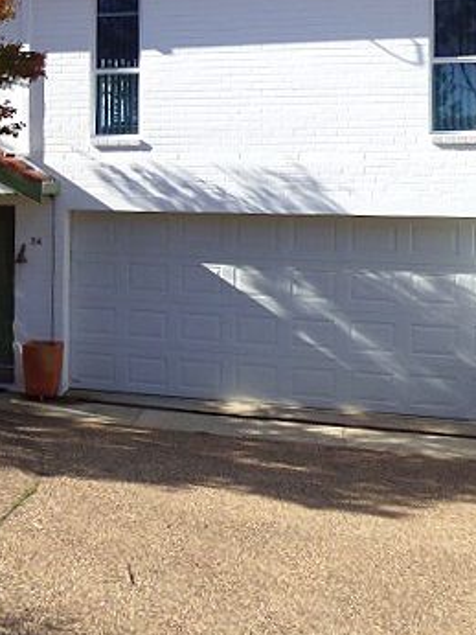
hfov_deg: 26.8
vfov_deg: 36.7
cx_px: -17
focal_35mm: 51
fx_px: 934
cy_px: 169
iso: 100
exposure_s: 1/1300
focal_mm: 3.78
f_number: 2.9
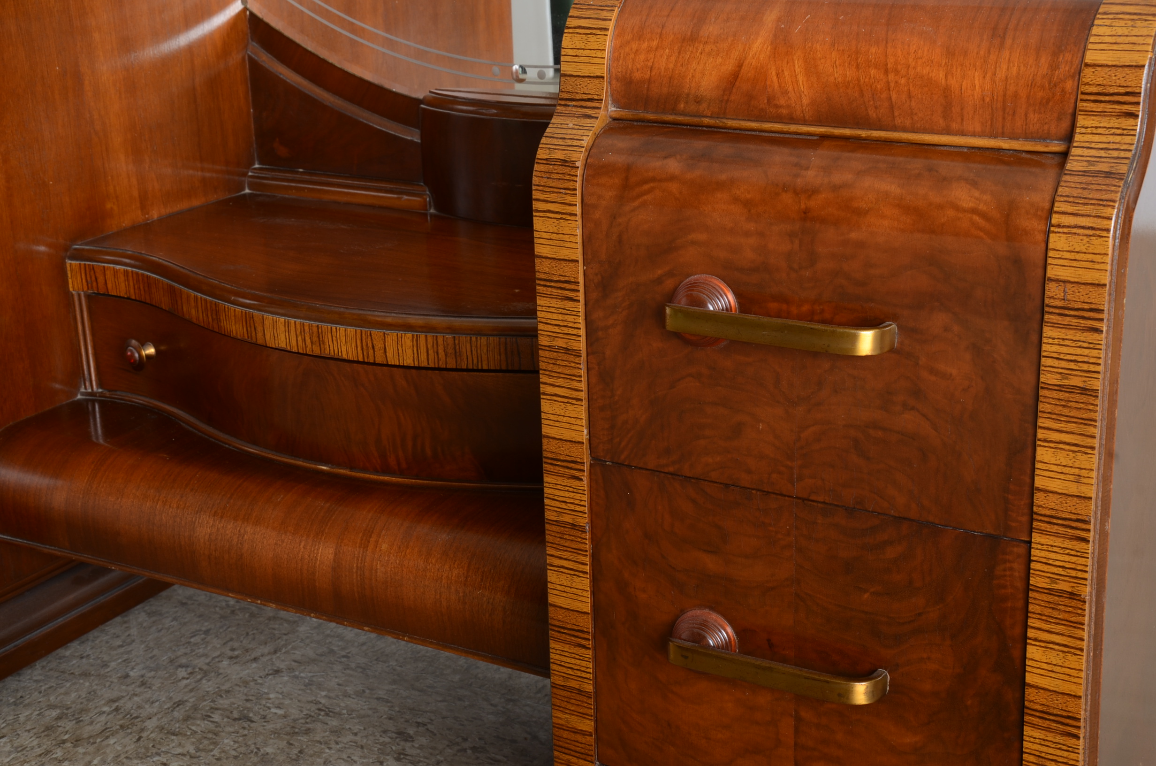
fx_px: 1923
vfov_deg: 22.5
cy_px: 383
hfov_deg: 33.5
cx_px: 578
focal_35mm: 60
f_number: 13
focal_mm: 40
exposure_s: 1/160
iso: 125
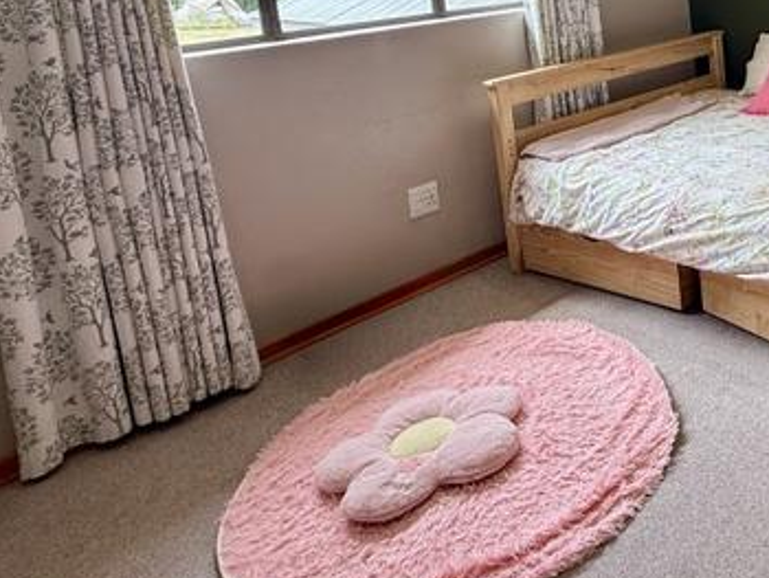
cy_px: 37
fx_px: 711
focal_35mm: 32
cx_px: 804
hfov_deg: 45.7
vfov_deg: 40.2
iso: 80
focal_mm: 2.22
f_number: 2.2
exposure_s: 1/99
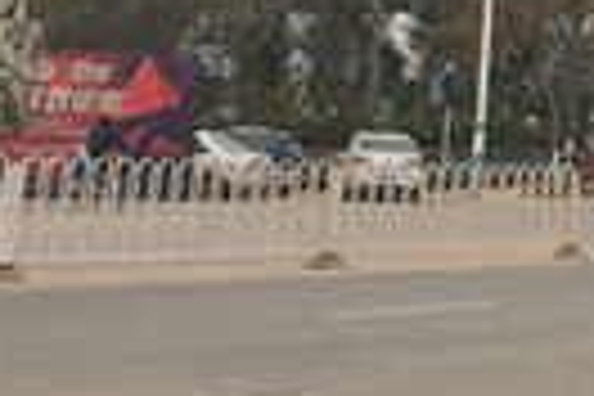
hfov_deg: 13.3
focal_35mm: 137
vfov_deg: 9.8
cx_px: 1112
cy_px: -126
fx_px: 2260
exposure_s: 1/684
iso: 32
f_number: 2.2
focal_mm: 4.15
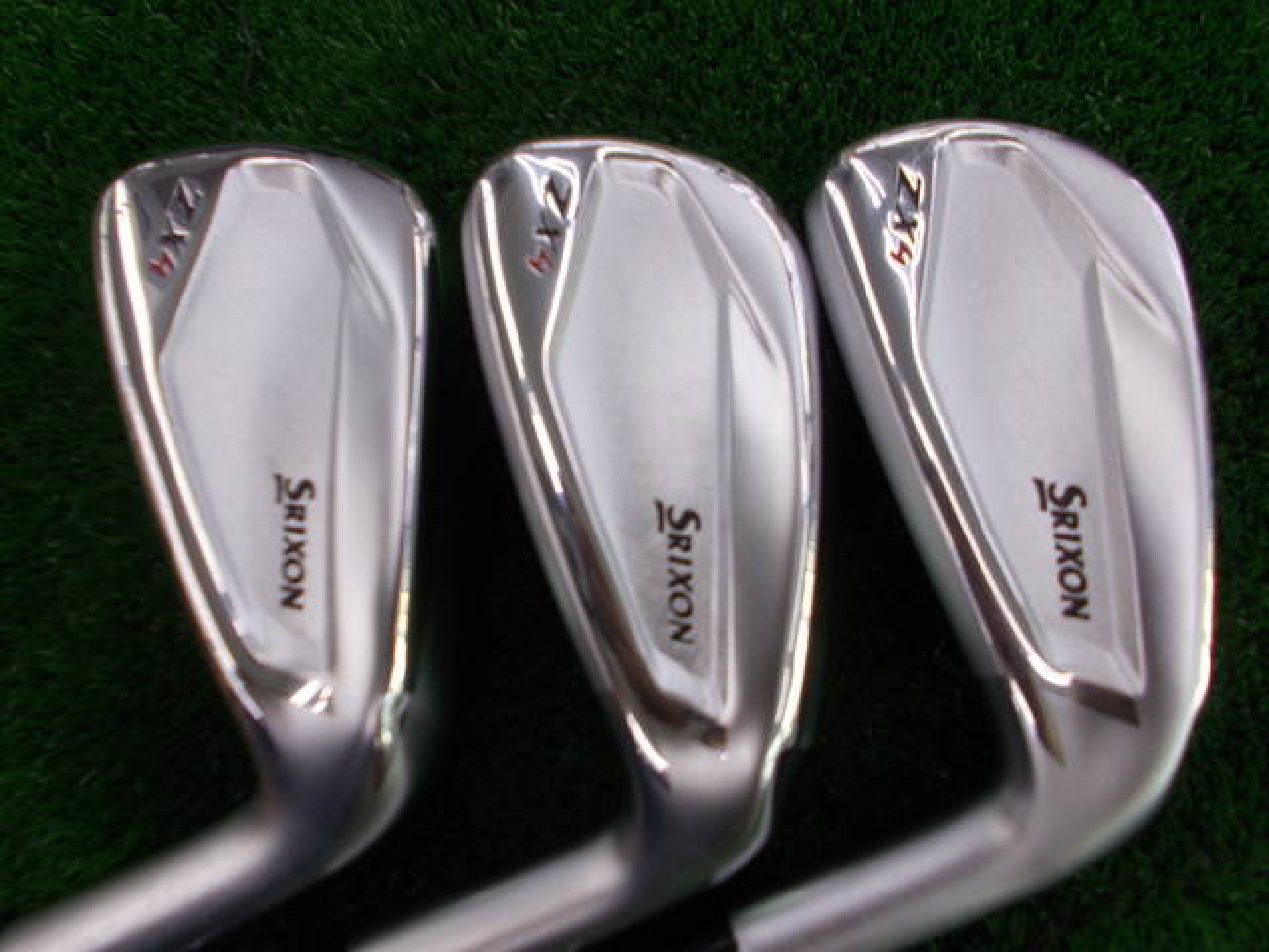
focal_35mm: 26
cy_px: 476
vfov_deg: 53.1
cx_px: 634
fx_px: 953
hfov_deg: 67.3
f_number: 3.2
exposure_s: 1/50
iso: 80
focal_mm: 4.6
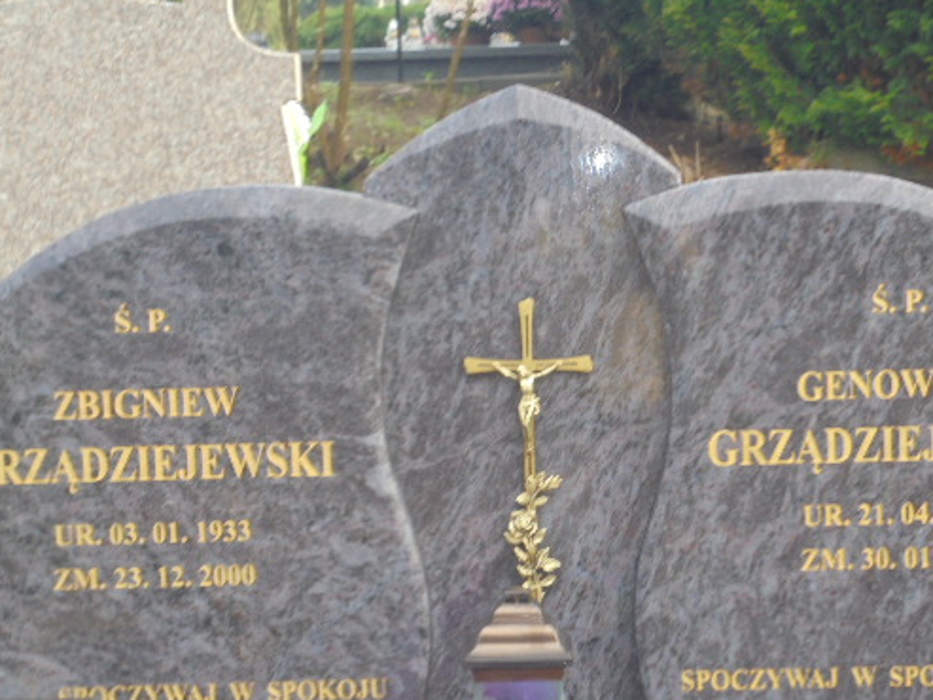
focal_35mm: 83
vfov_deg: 17.8
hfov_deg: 23.5
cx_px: 577
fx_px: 2238
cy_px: 446
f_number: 5.6
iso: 100
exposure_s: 1/30
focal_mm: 11.5
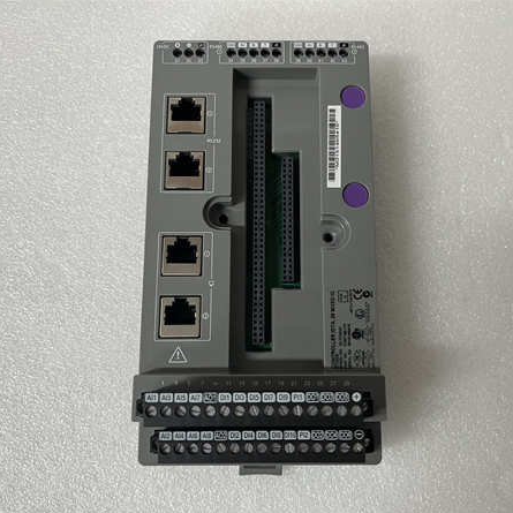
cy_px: 258
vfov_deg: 52.5
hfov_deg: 52.5
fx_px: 520
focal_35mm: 31
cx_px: 279
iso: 100
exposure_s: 1/50
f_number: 1.6
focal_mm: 5.1
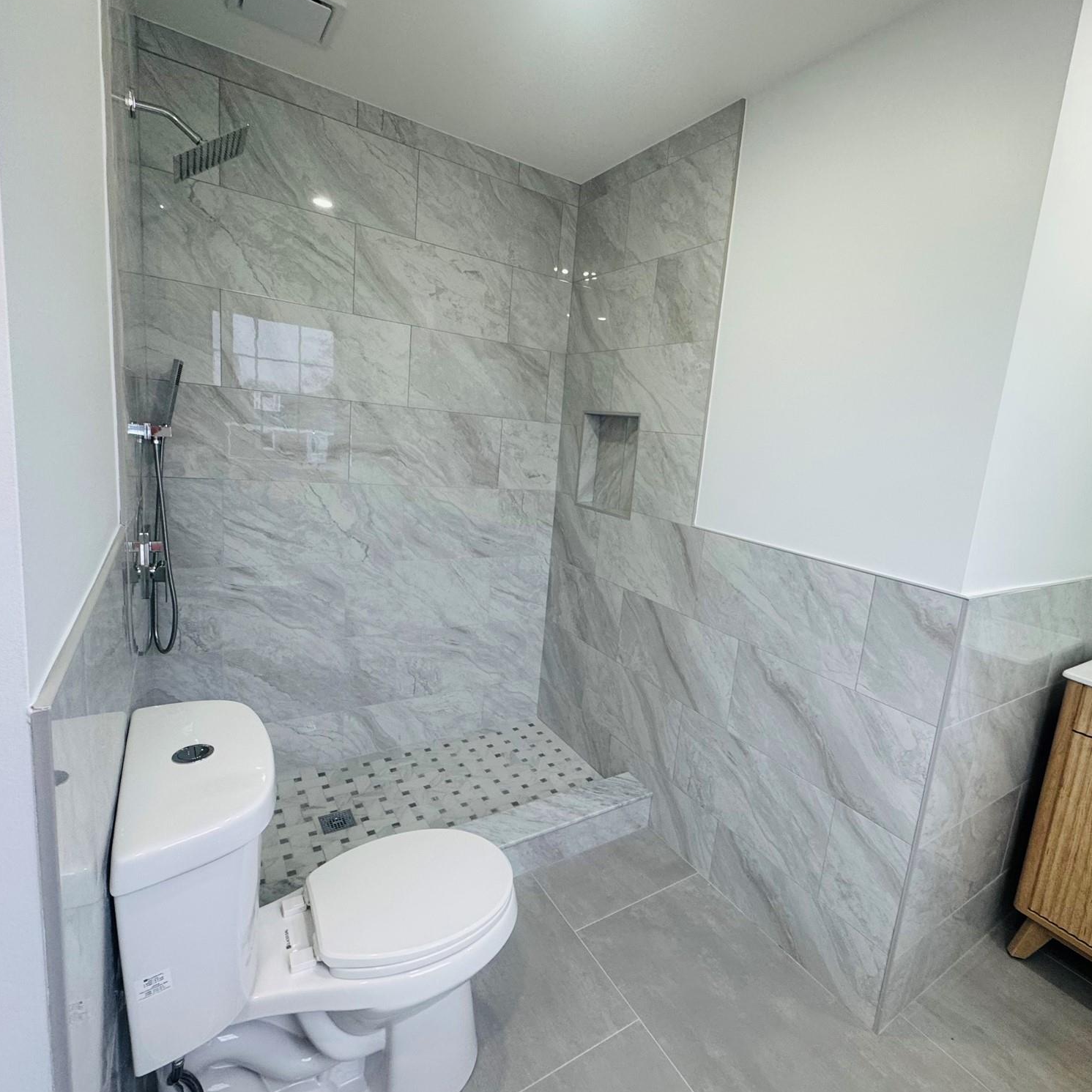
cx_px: 606
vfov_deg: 84.0
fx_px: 607
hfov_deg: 83.7
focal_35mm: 17
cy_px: 540
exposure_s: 1/120
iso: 160
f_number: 2.2
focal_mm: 2.22
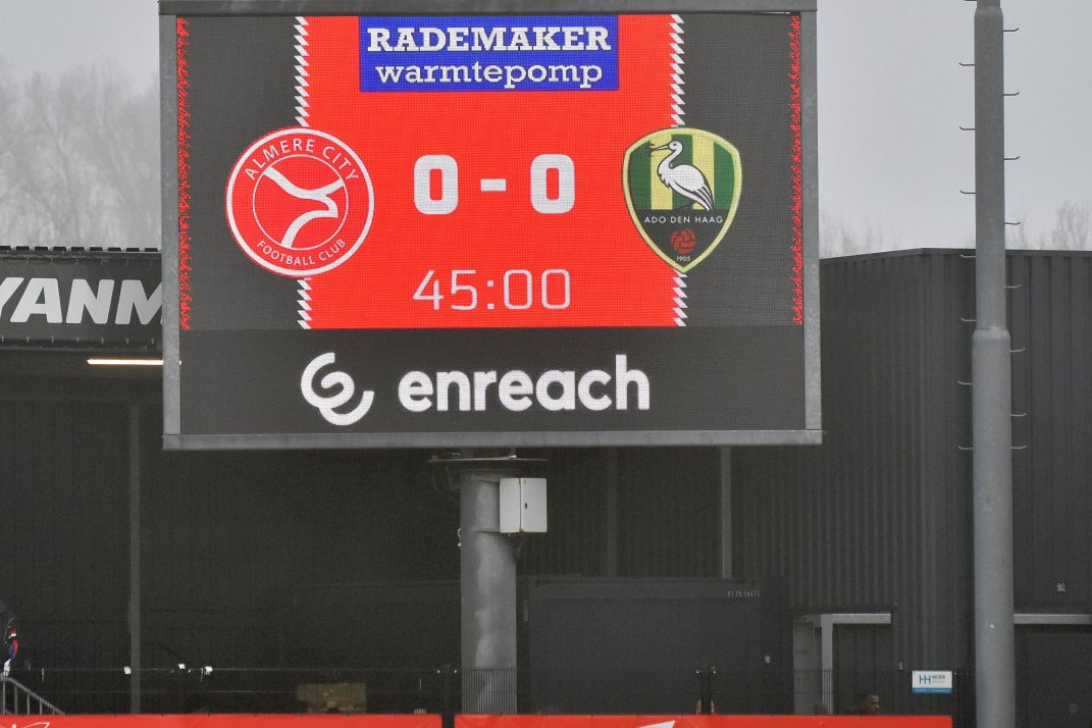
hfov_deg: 4.5
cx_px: 496
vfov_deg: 3.0
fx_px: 13861
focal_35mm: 457
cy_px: 277
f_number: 3.5
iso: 1600
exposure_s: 1/800
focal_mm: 170
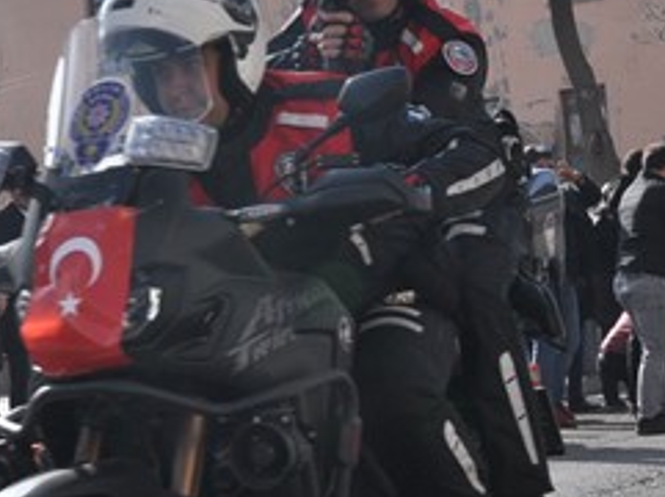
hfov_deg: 18.0
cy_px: 155
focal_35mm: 109
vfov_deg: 13.5
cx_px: 243
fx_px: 2091
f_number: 11
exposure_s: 1/500
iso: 500
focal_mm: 28
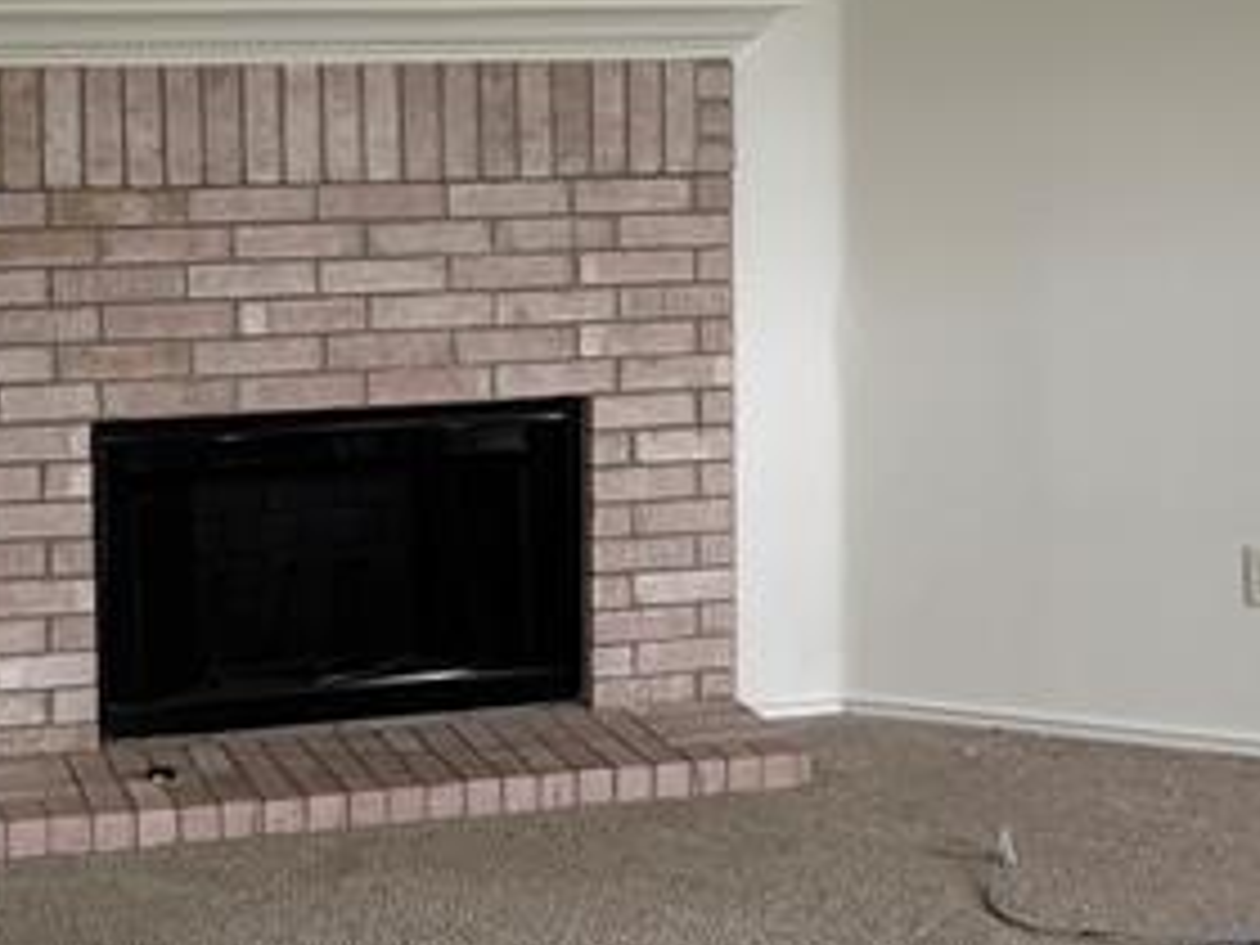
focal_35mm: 95
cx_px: 873
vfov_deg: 15.5
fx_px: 3458
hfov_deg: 20.6
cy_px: 256
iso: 100
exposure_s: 1/121
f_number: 1.5
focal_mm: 5.7
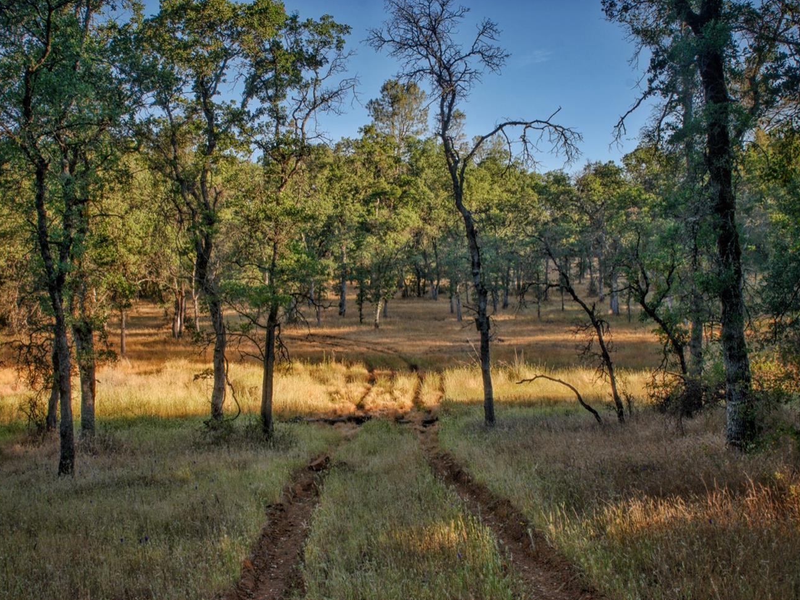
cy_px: 302
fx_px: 924
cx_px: 366
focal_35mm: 40
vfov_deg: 36.0
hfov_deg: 46.8
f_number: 11
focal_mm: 24
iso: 100
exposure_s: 1/80
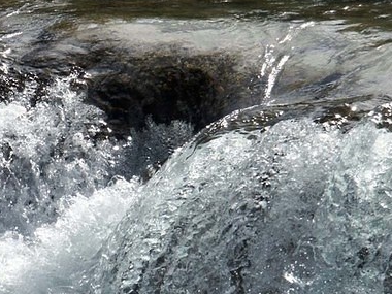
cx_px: -10
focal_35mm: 383
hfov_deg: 5.2
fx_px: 4337
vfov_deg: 3.9
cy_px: 241
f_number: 5.6
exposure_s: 1/1000
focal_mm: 46.04
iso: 100
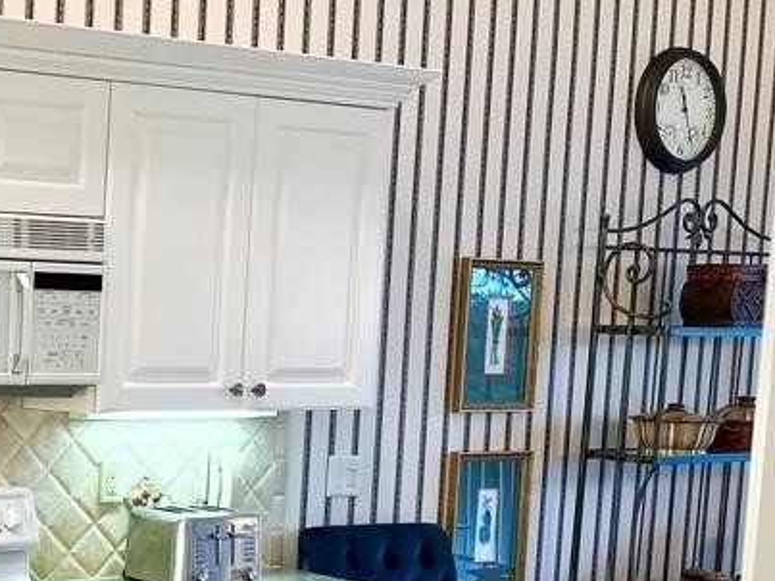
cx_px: -146
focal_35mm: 61
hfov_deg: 27.9
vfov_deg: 23.5
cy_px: 508
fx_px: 1365
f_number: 1.78
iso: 160
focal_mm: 6.86
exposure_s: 1/120
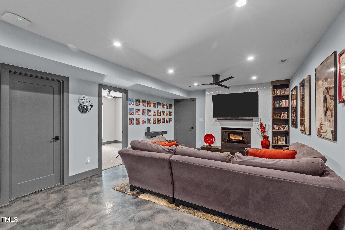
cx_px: 172
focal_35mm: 16
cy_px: 115
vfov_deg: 73.7
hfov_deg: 96.7
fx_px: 153
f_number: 8
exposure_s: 2
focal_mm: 16
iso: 400
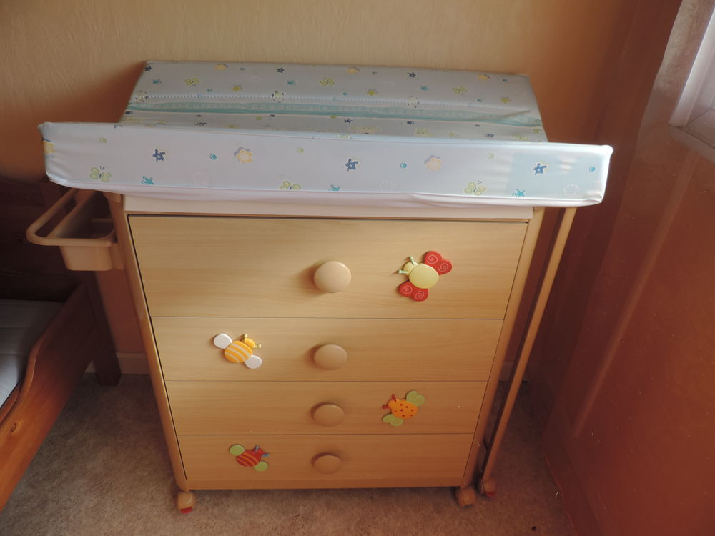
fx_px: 496
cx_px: 358
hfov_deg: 71.6
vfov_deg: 56.8
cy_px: 268
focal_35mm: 24
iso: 80
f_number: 3
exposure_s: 1/50
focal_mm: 4.3
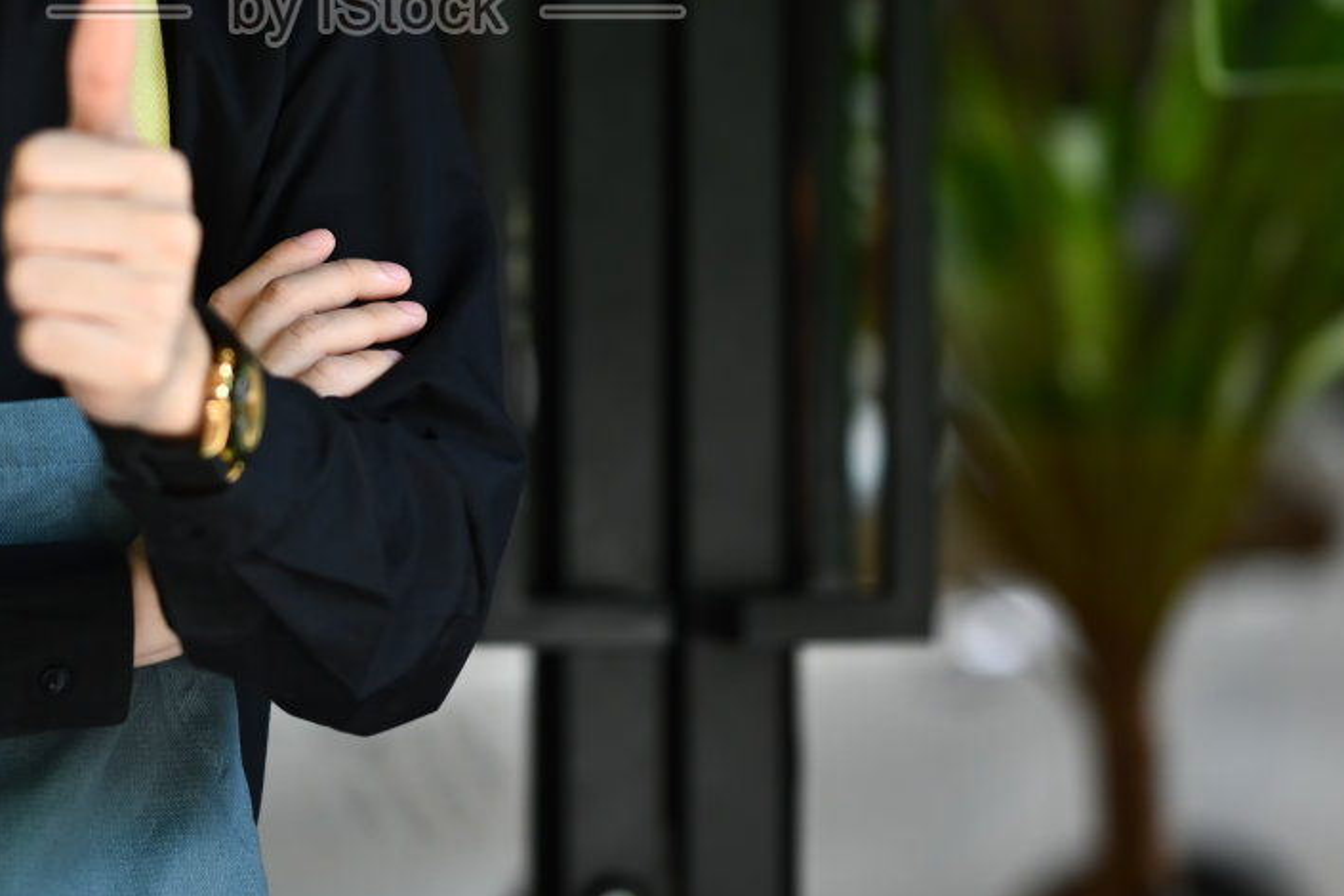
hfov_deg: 10.6
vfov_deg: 7.1
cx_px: 364
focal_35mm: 193
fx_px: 7205
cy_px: -81
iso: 640
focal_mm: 85
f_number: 2
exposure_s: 1/800
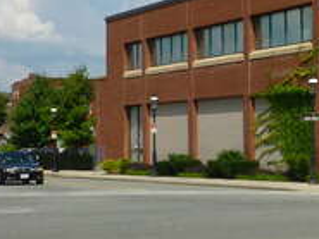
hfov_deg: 15.8
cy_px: 93
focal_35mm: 116
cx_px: 448
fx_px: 1070
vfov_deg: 12.8
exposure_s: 1/160
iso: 100
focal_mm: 5
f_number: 10
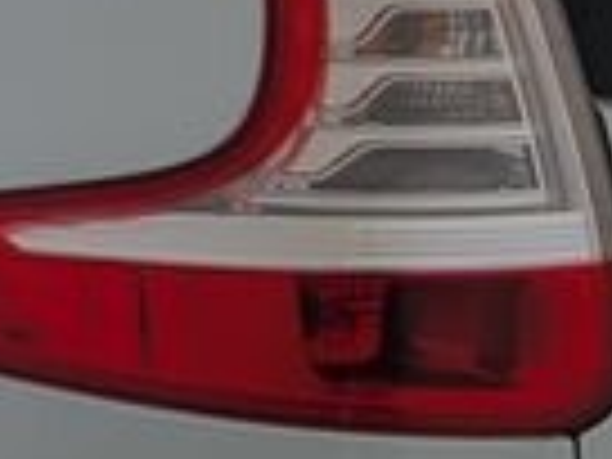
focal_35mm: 181
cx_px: -4
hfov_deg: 10.8
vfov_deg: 8.2
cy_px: 441
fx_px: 3200
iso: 30
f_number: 1.7
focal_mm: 4.53
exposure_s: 1/917
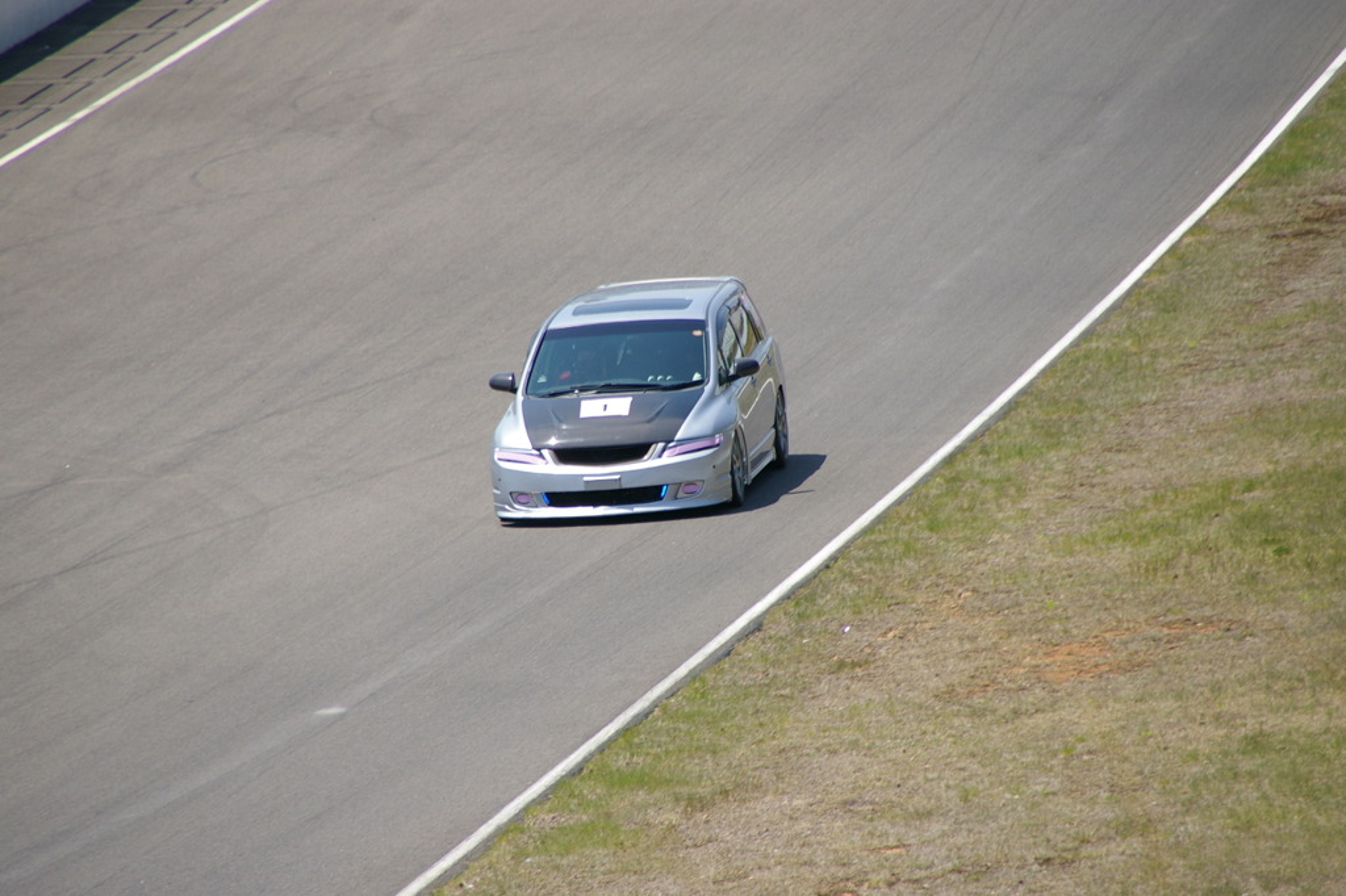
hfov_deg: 5.5
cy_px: 448
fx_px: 14016
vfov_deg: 3.7
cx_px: 673
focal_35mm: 375
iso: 200
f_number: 8
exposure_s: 1/500
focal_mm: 250
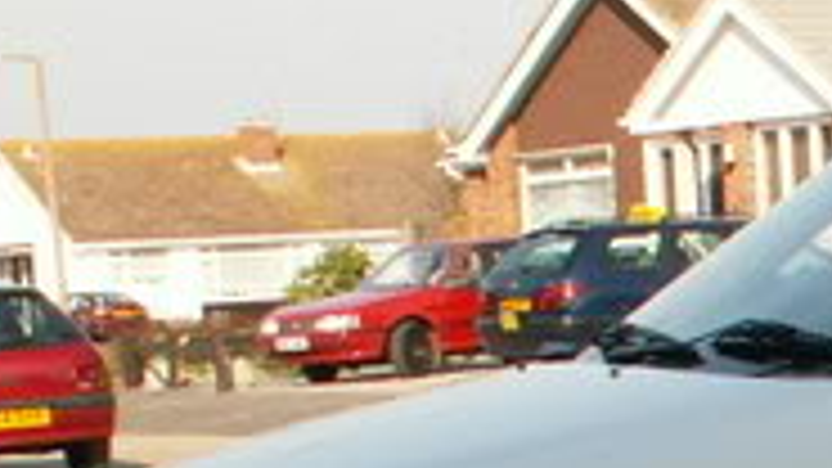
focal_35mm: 165
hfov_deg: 11.7
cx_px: 1655
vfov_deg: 7.1
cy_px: 873
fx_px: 3640
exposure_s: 1/200
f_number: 5.6
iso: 50
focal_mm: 5.86
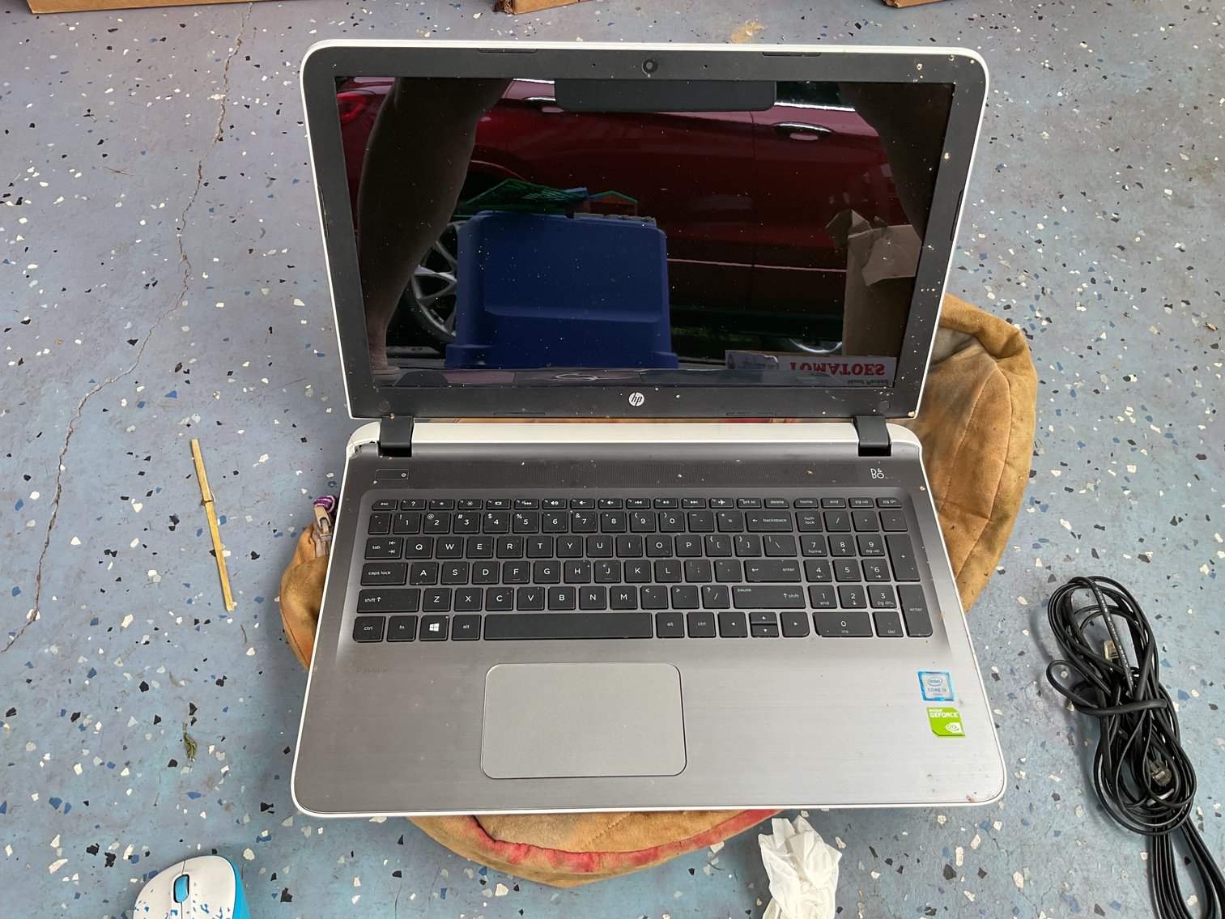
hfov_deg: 61.7
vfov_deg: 48.2
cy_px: 460
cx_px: 612
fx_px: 1026
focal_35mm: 29
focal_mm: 3
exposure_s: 1/120
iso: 25
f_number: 1.8
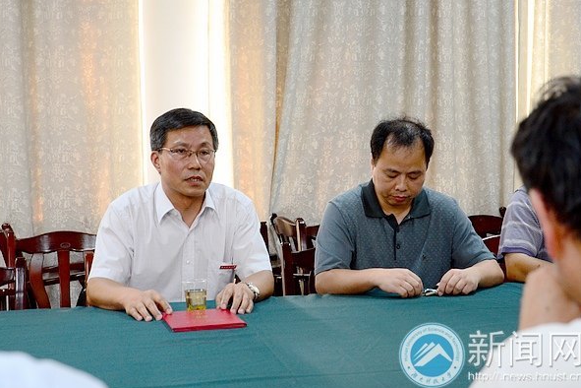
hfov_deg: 31.4
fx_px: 1033
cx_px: 292
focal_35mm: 64
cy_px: 196
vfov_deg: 21.2
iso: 1600
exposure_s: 1/30
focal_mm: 42
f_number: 4.8
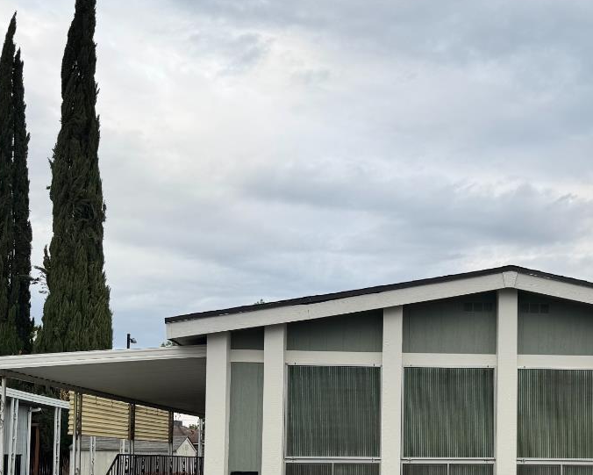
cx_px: 480
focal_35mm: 52
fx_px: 913
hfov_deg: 34.8
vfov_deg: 28.2
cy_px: 417
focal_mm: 6.76
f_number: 1.78
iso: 80
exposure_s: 1/723
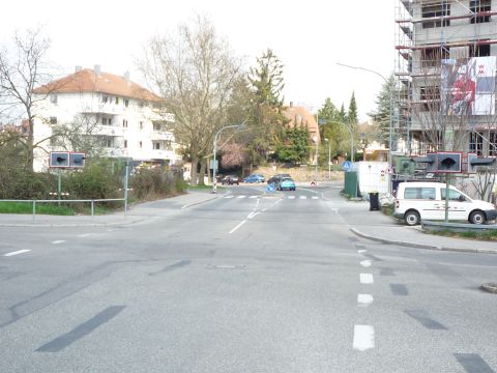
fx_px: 732
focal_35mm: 51
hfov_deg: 37.5
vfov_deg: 28.6
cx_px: 248
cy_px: 186
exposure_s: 1/250
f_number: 4
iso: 100
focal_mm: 5.2
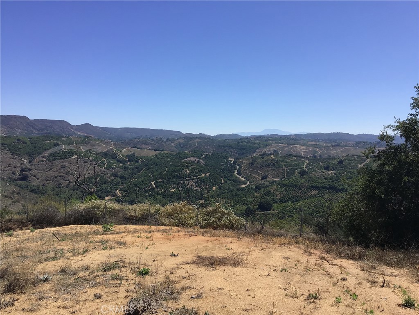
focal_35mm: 31
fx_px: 375
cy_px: 158
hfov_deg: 58.4
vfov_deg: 45.4
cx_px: 210
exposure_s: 1/1508
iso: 25
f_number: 2.4
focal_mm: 3.3
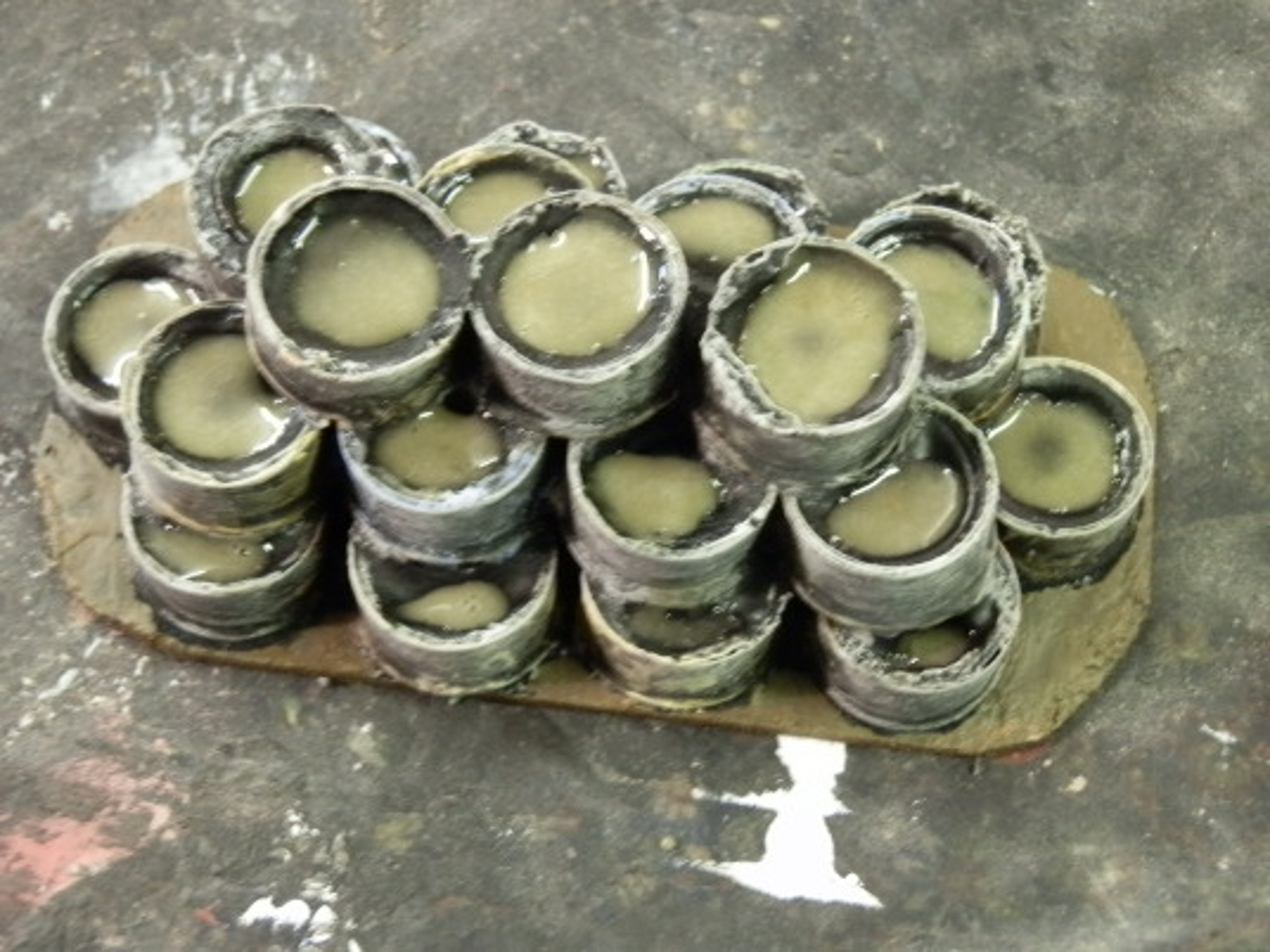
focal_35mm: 61
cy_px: 476
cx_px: 635
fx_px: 2238
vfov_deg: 24.0
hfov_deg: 31.7
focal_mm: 10.99
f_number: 3.7
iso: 400
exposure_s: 1/8
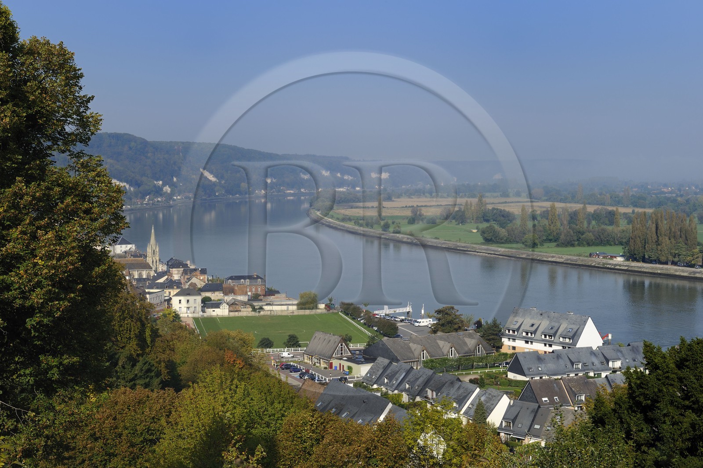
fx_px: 1132
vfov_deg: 23.3
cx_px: 352
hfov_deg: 34.5
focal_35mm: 58
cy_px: 234
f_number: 13
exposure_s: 1/200
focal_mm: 58
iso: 200
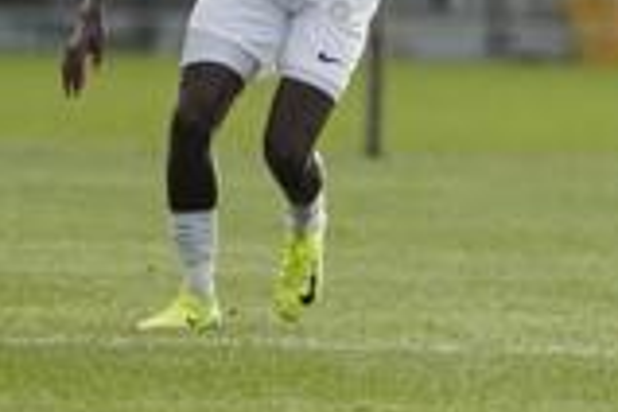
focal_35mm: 1548
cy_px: -109
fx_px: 26572
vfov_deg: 0.9
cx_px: 317
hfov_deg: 1.3
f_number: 5.6
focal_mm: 400
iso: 1600
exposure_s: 1/2000
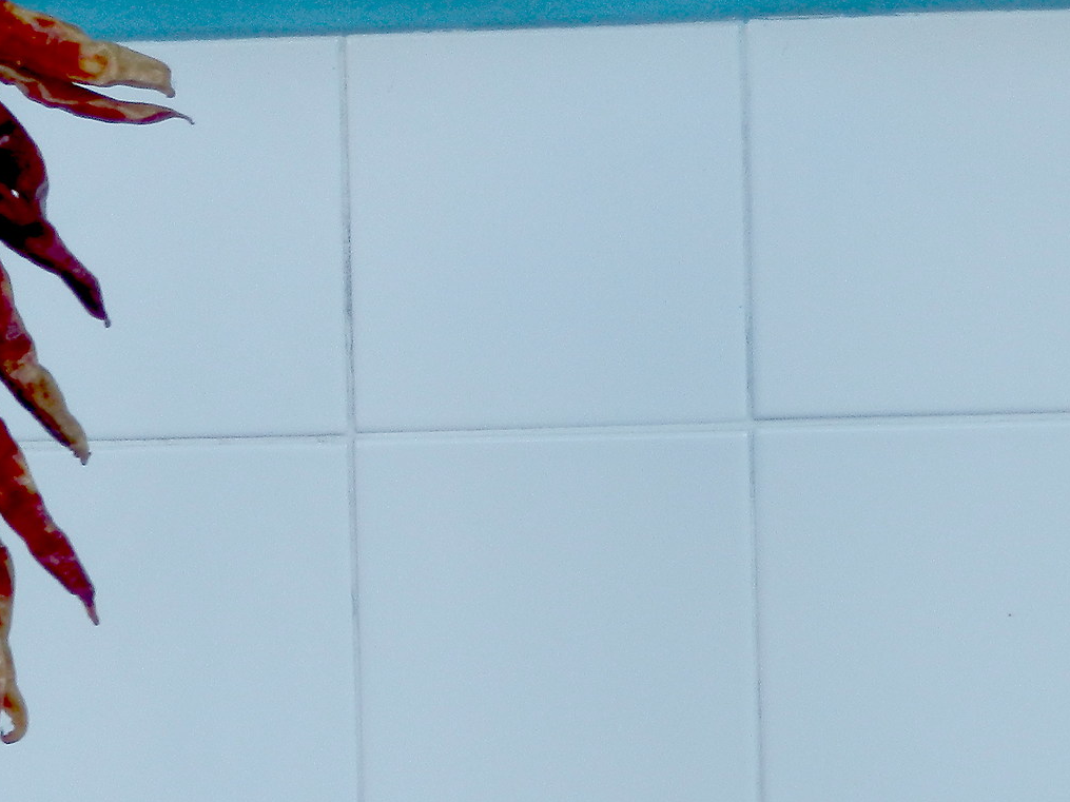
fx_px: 16442
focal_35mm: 532
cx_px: -124
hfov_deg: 3.7
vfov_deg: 2.8
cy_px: 598
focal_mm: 40.2
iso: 160
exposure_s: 1/60
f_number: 6.1
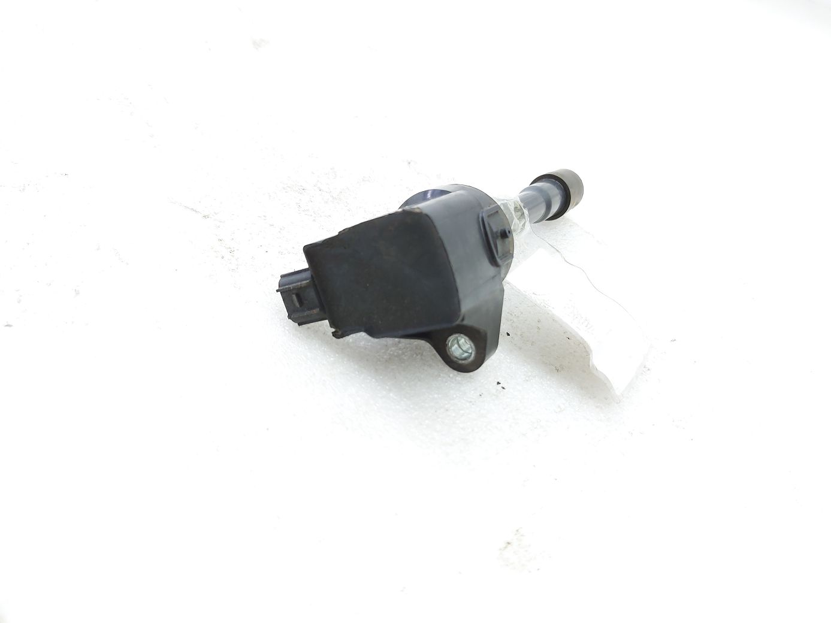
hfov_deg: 71.6
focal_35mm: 24
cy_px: 312
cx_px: 416
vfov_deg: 56.8
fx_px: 576
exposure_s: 1/50
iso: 160
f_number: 1.8
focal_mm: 5.23
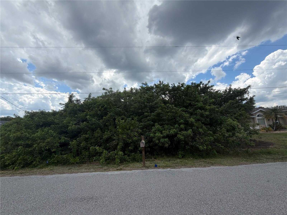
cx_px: 144
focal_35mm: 14
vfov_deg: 85.7
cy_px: 108
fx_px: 116
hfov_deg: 102.1
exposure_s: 1/770
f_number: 2.2
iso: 25
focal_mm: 2.22
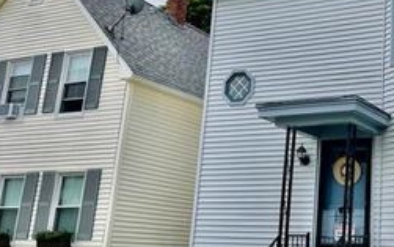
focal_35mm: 55
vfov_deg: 23.5
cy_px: 100
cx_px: 372
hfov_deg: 34.3
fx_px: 591
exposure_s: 1/7407
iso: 32
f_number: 1.6
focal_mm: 5.1
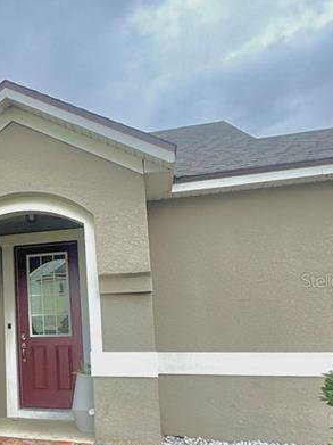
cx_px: -130
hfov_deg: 26.8
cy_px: 280
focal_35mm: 43
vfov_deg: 43.5
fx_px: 552
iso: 50
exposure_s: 1/1395
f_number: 2.2
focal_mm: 2.22
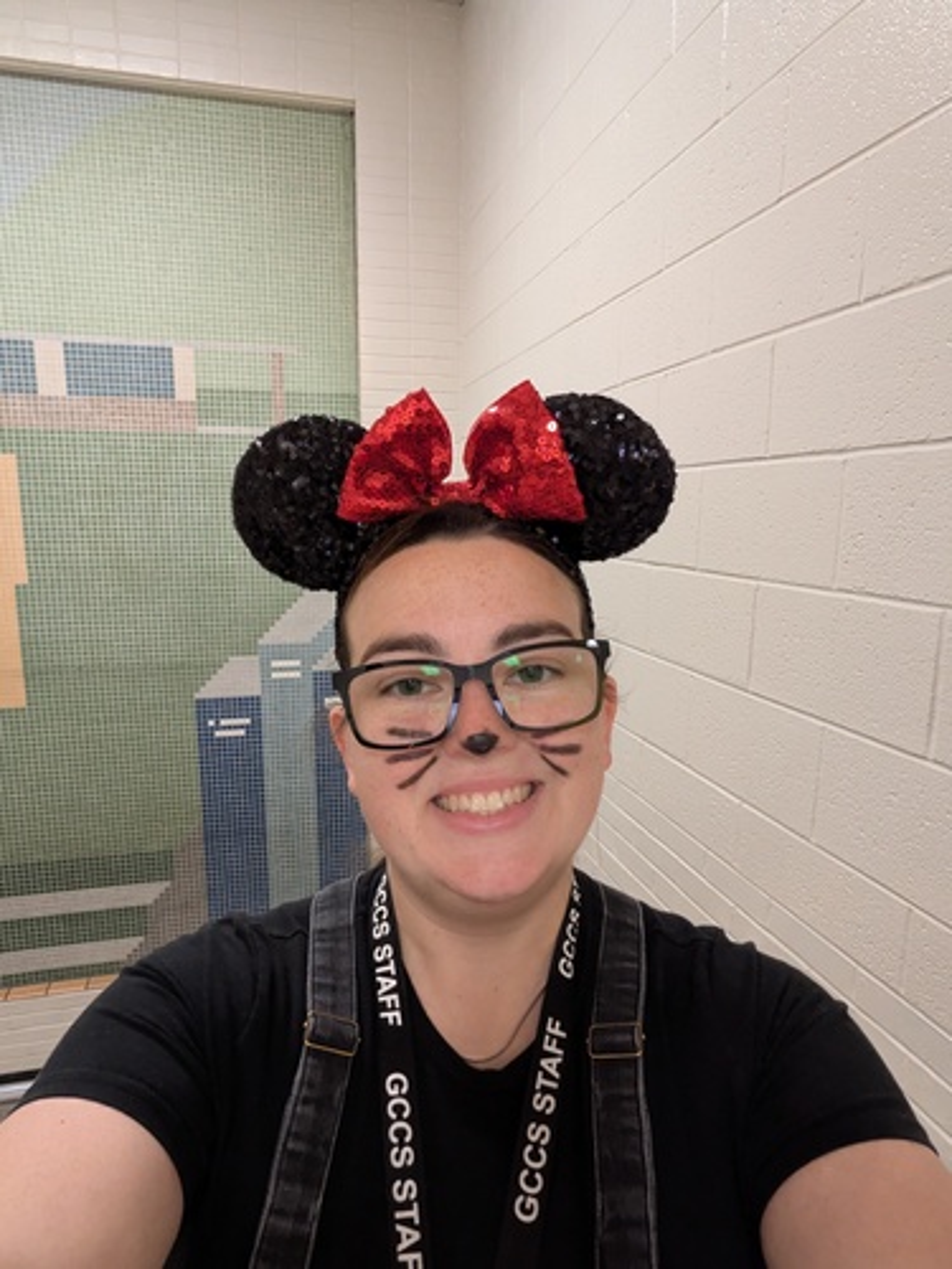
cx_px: 476
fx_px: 770
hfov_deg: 63.4
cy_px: 634
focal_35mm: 21
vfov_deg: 79.0
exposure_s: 1/33.3
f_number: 2.2
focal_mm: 2.74
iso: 461
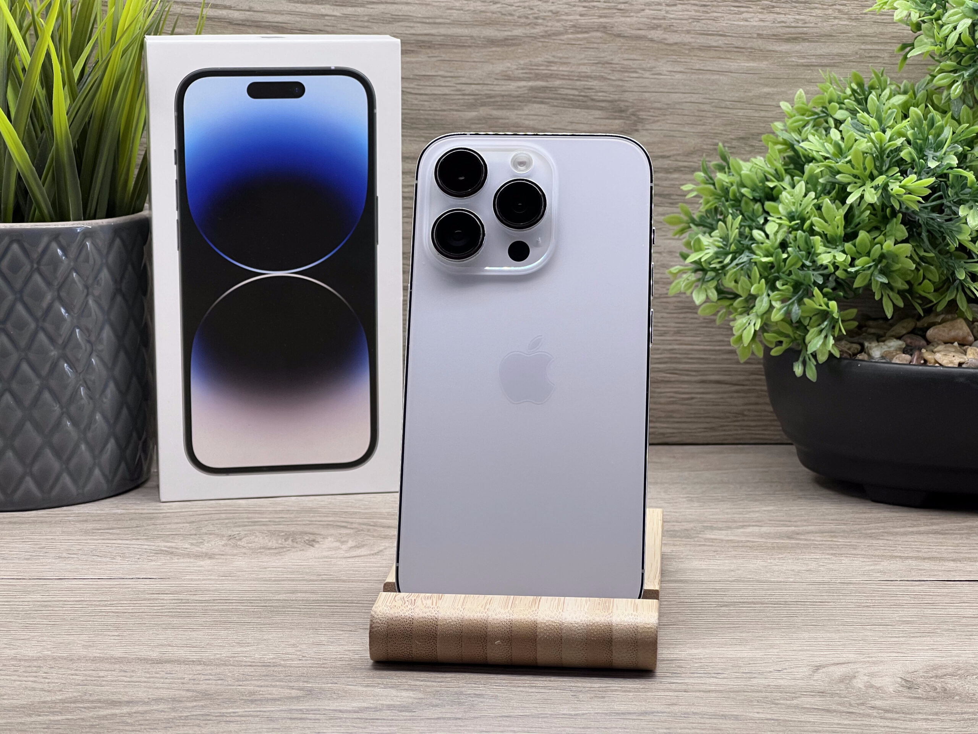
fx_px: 2175
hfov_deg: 25.3
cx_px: 489
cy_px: 367
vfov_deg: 19.1
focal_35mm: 77
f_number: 2.8
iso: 64
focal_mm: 9
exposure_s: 1/100
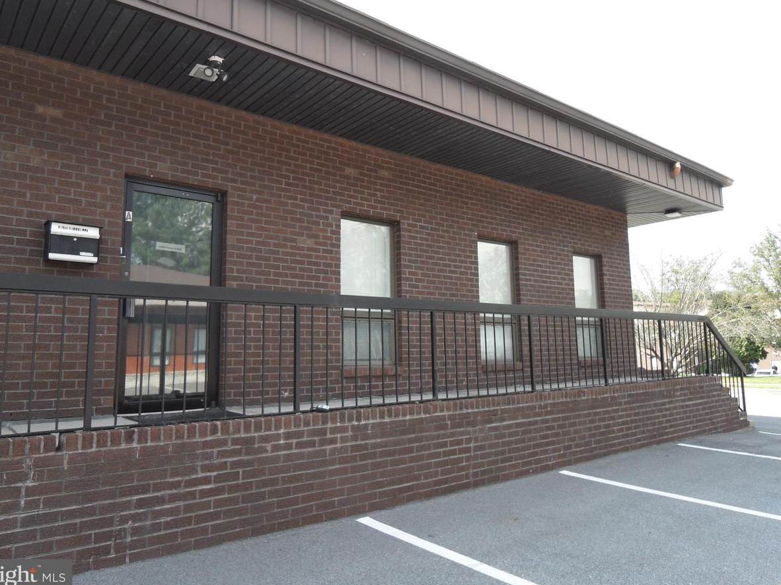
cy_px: 276
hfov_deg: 67.3
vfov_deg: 53.0
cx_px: 392
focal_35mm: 26
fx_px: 586
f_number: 2.8
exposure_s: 1/250
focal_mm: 4.3
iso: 80
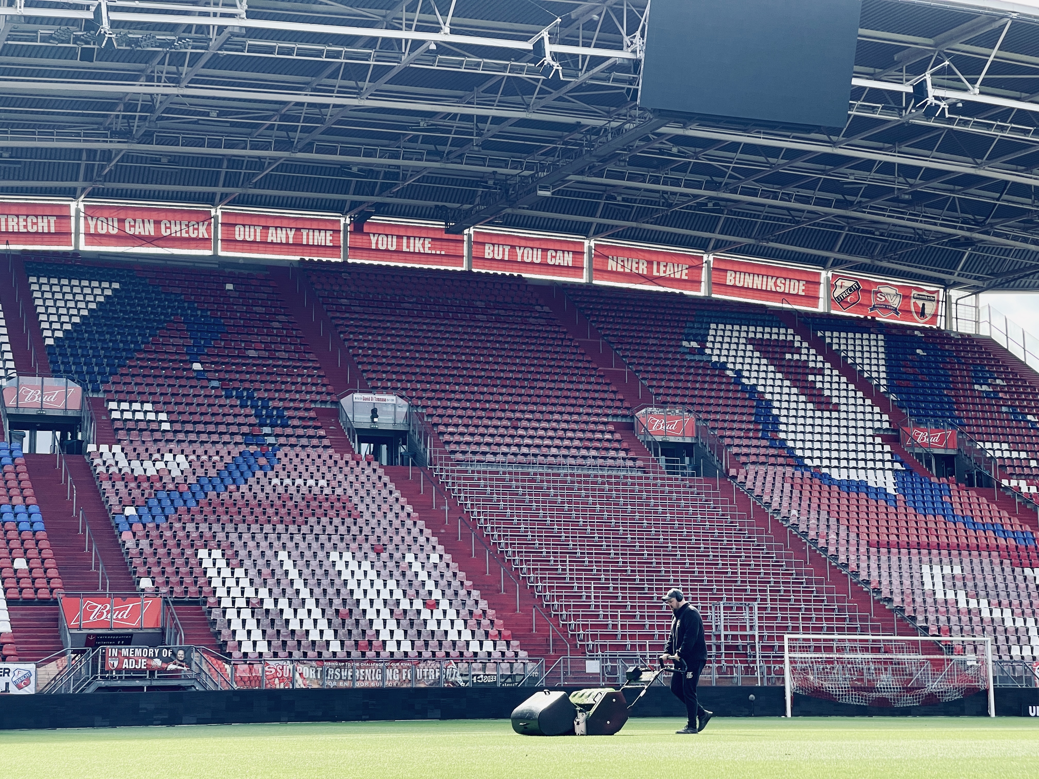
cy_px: 390
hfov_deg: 30.3
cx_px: 520
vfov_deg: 22.9
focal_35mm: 64
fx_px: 1921
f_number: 2.2
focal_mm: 7.5
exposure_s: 1/285
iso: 20
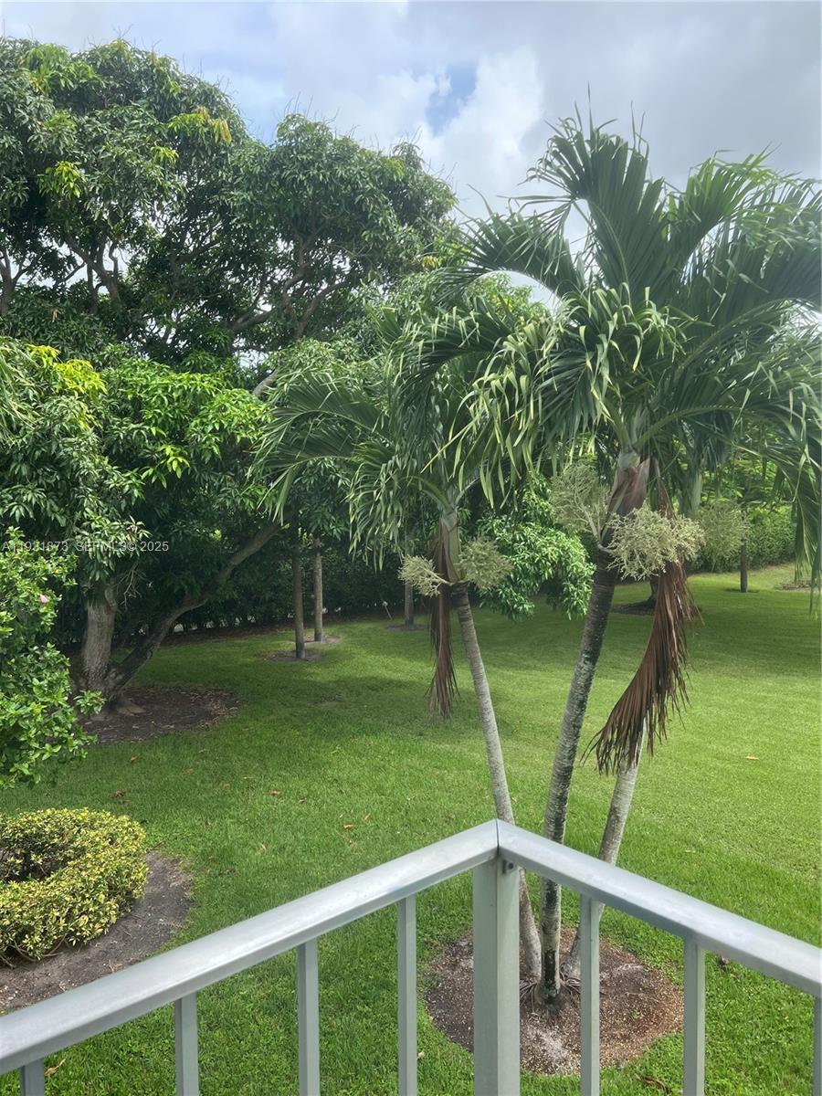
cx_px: 411
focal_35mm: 26
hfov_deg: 53.1
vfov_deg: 67.3
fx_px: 823
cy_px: 548
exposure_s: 1/1252
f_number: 1.5
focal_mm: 5.7
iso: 50
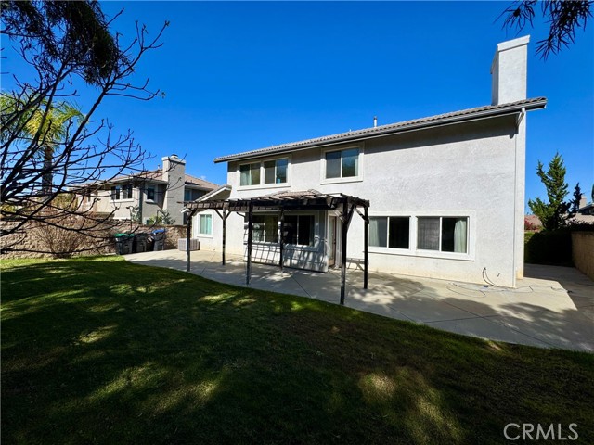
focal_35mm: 14
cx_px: 297
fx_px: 240
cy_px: 222
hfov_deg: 102.1
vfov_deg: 85.7
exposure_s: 1/3906
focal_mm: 2.22
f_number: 2.2
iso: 50
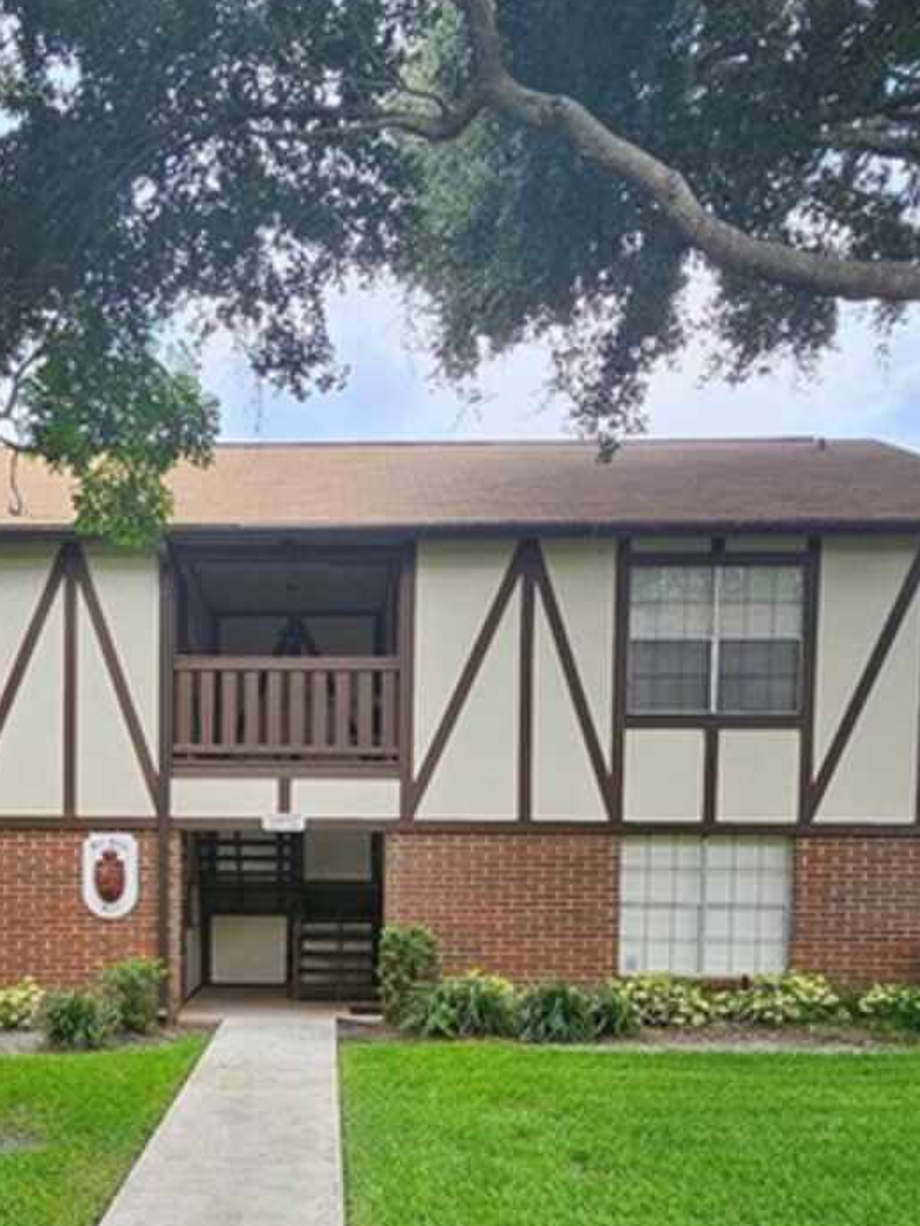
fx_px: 1134
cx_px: 272
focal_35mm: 32
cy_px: 922
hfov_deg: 43.3
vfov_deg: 54.1
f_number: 2.2
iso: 32
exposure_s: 1/237
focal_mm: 1.74
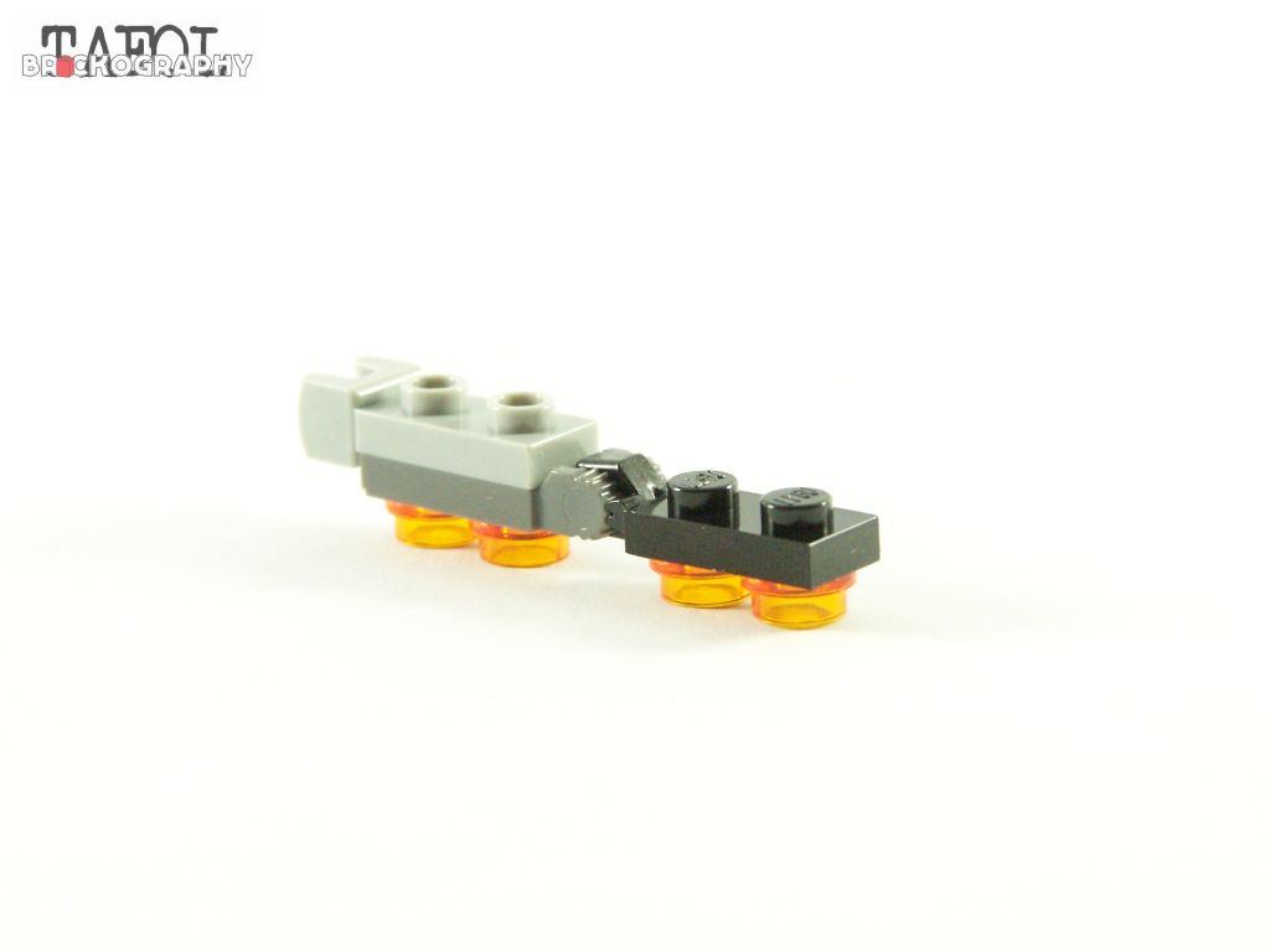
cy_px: 476
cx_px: 635
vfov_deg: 12.7
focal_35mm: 117
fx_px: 4293
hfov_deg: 16.8
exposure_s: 1/60
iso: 400
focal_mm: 19.4
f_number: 4
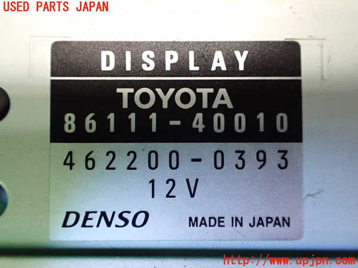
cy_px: 134
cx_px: 179
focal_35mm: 30
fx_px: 310
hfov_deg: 60.0
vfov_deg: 46.8
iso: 800
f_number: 2.3
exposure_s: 1/60
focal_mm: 5.4
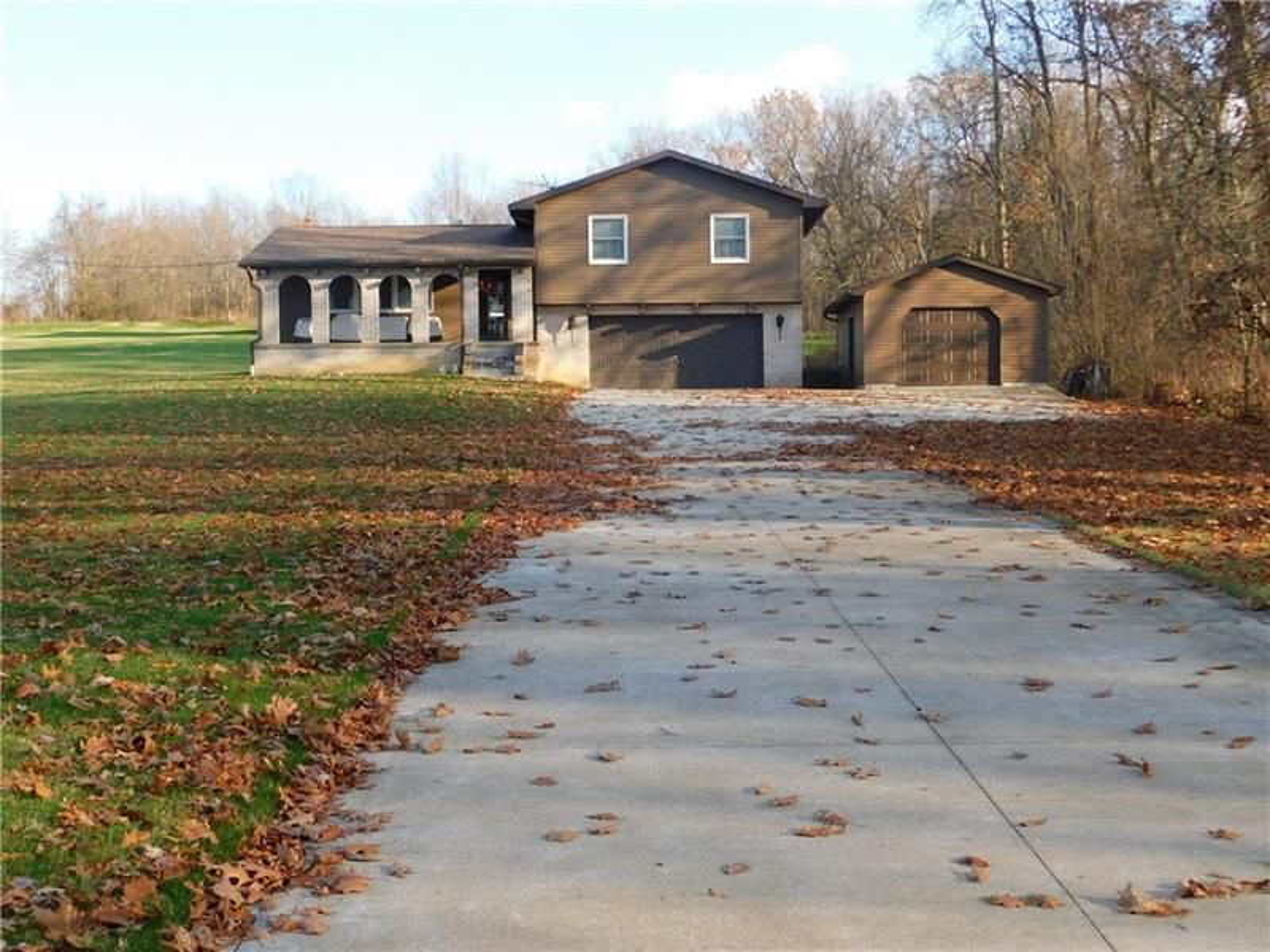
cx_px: 635
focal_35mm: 51
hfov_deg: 37.5
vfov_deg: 28.6
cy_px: 476
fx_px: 1871
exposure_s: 1/250
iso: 125
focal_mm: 9
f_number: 3.8
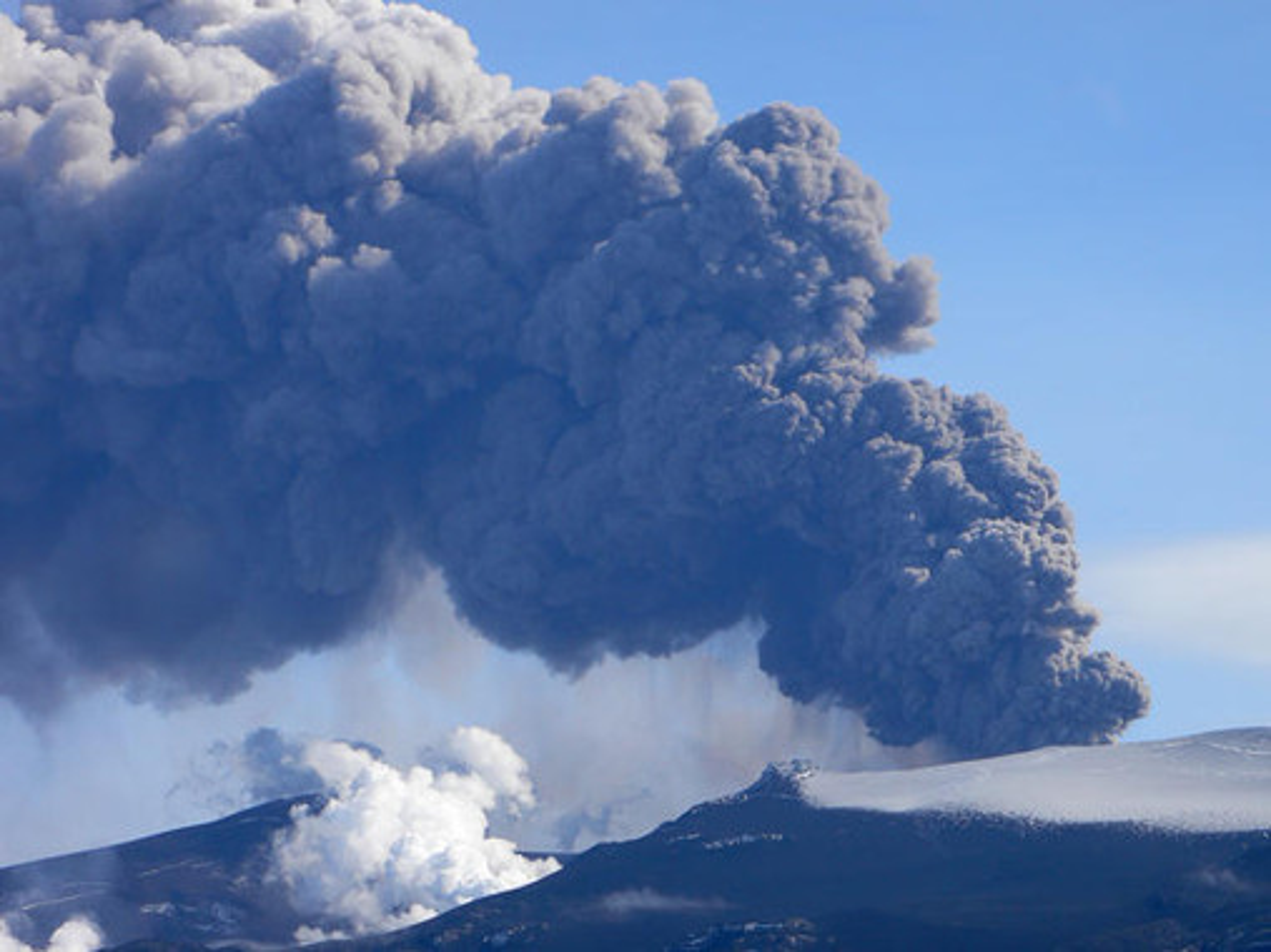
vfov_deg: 10.9
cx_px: 636
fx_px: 4992
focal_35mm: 136
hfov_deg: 14.5
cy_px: 476
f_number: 4.9
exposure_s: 1/500
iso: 80
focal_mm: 25.2
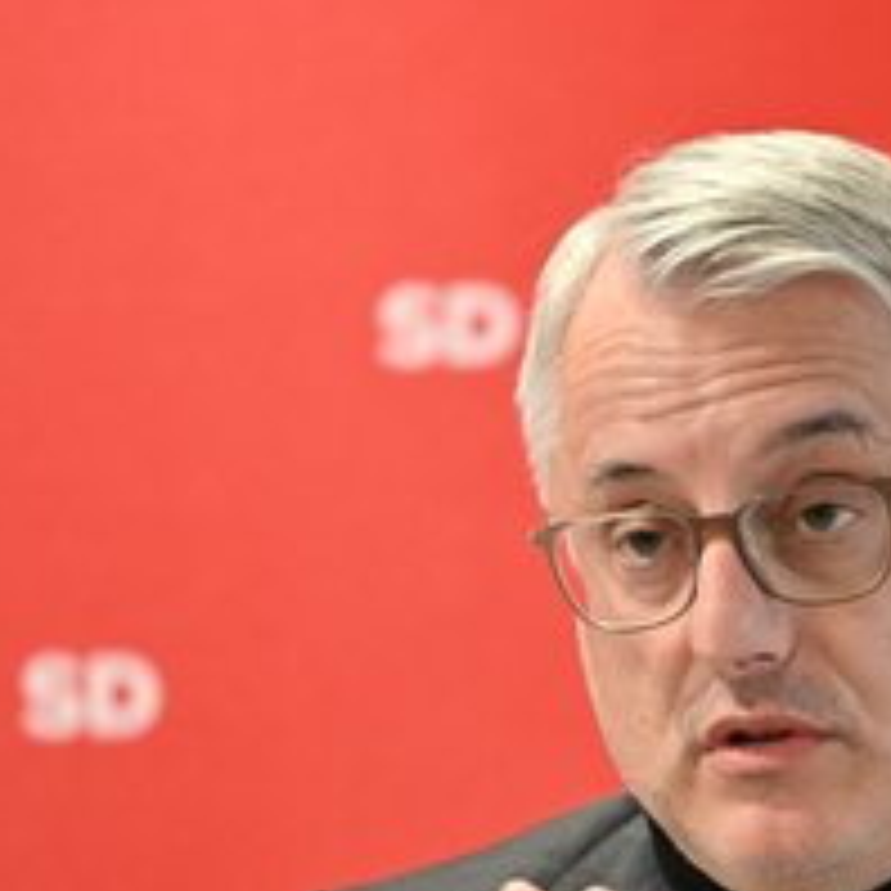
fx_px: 12464
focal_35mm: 428
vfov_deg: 4.1
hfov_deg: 4.1
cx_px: 954
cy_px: 704
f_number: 2.8
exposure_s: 1/320
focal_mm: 200
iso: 2500
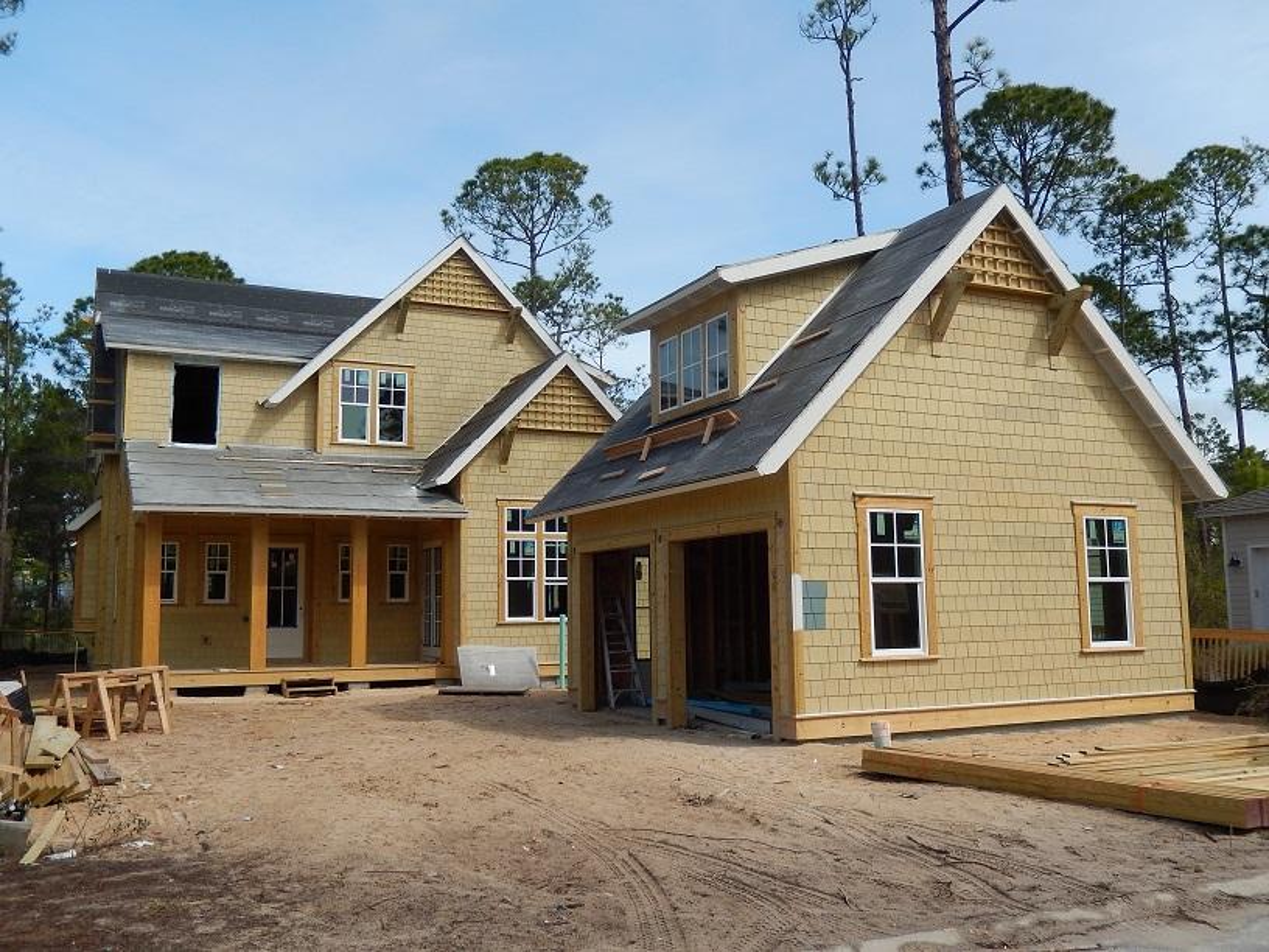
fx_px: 1173
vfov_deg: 44.2
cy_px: 476
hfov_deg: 56.8
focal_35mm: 32
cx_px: 634
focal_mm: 5.7
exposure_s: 1/1000
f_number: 3.8
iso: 125
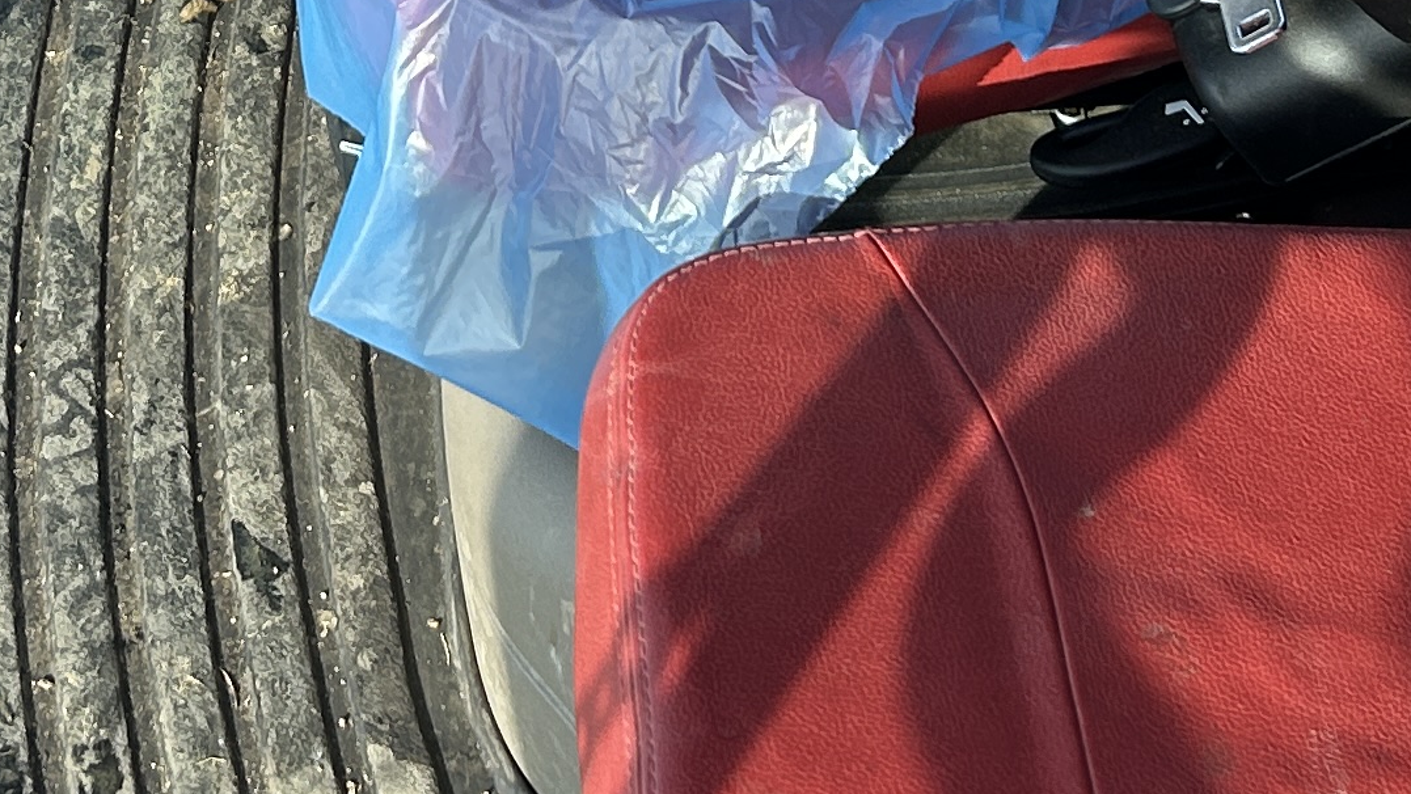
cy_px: -427
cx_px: 345
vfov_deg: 11.0
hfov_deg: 20.0
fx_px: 3966
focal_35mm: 106
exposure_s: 1/853
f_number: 1.5
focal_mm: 5.7
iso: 50
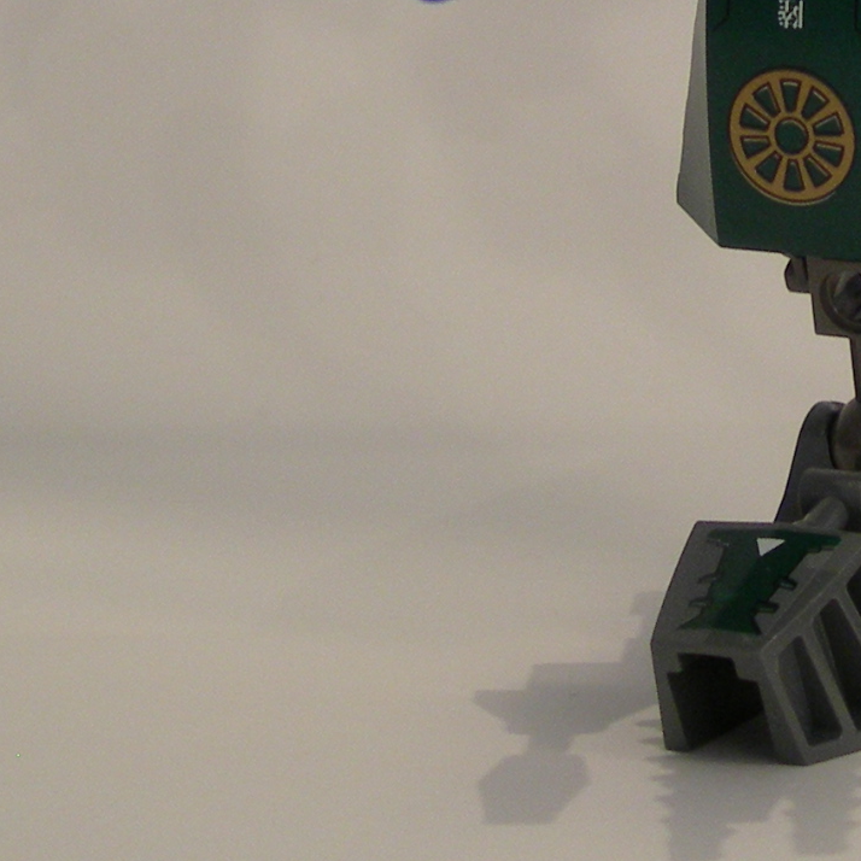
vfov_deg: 14.0
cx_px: 1056
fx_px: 3433
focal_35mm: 122
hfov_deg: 13.8
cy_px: -94
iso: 109
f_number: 2.8
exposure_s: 1/3.7
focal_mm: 7.8
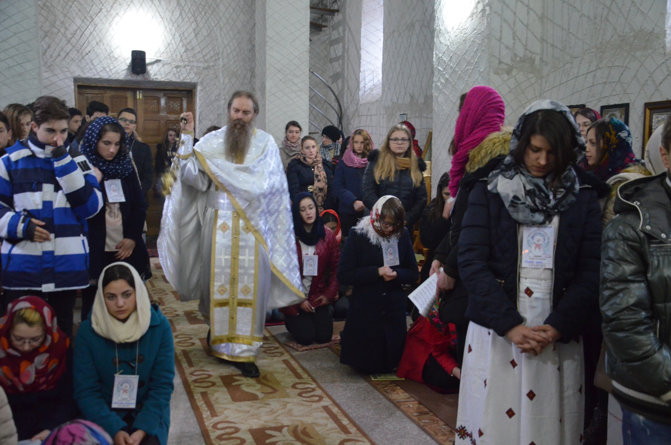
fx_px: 781
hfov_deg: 46.5
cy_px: 222
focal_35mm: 42
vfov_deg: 31.8
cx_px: 336
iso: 3200
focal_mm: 28
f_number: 4
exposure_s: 1/20
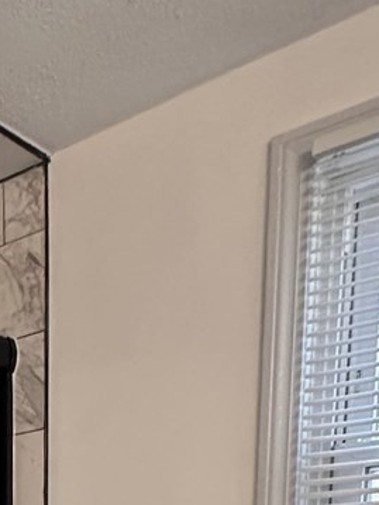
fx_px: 875
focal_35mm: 60
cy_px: 742
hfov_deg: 19.9
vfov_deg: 25.1
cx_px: -242
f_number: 2.2
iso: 250
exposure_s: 1/60
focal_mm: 2.22
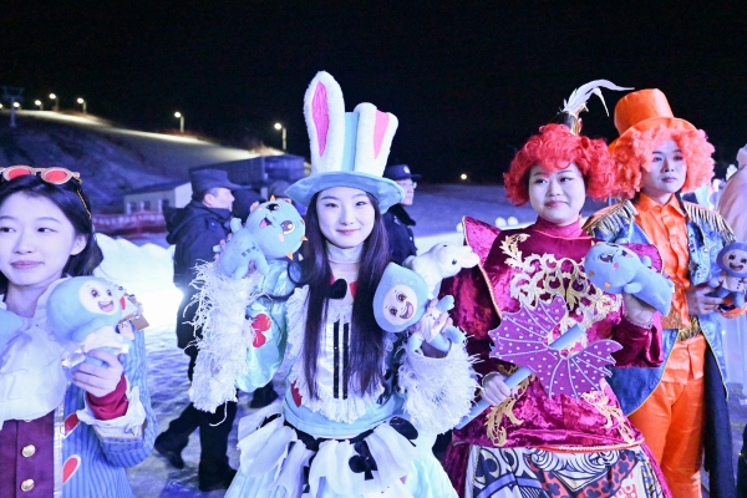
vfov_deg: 53.1
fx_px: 498
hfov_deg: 73.7
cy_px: 249
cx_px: 374
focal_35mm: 24
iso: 16000
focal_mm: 24
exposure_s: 1/320
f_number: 3.2
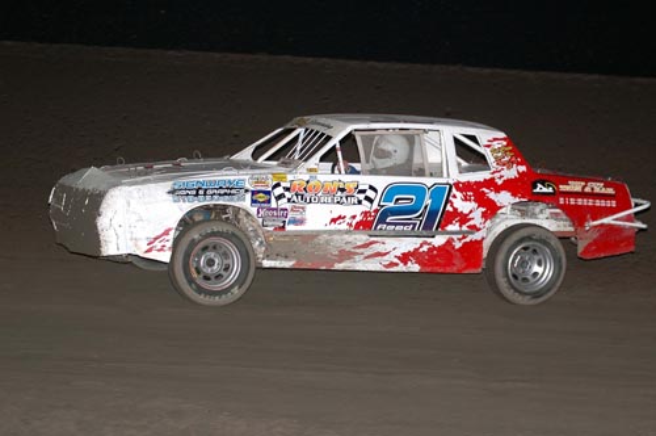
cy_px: 218
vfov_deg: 11.4
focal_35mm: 120
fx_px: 2184
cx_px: 328
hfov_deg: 17.1
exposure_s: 1/500
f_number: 2.8
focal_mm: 80
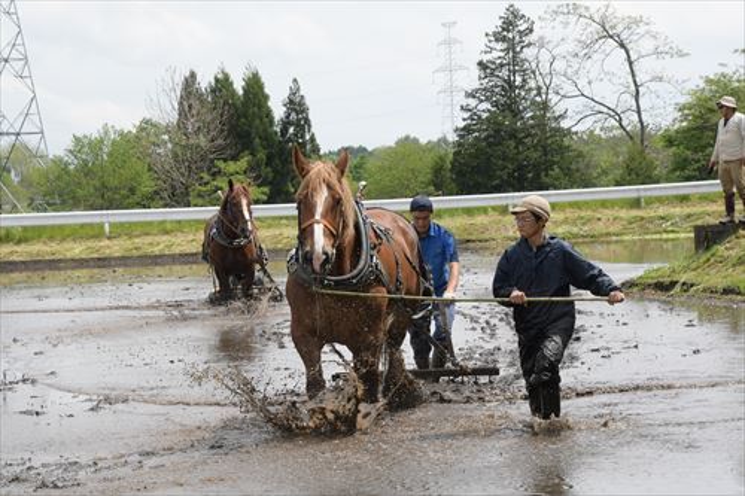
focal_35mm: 128
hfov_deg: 16.1
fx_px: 2638
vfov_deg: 10.7
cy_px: 248
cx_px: 372
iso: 2000
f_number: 18
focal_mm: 85
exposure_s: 1/1250
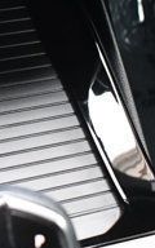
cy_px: 88
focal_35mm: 102
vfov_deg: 20.3
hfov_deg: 12.2
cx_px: -83
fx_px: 689
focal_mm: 20
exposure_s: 1/125
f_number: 3.8
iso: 3200
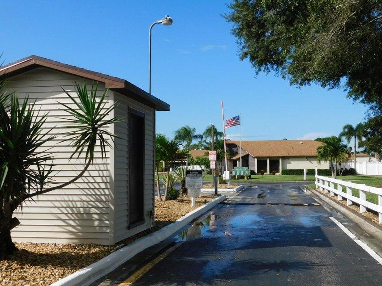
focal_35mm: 40
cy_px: 143
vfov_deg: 36.0
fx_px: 441
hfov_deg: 46.8
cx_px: 191
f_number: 7.2
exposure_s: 1/400
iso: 125
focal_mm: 7.1
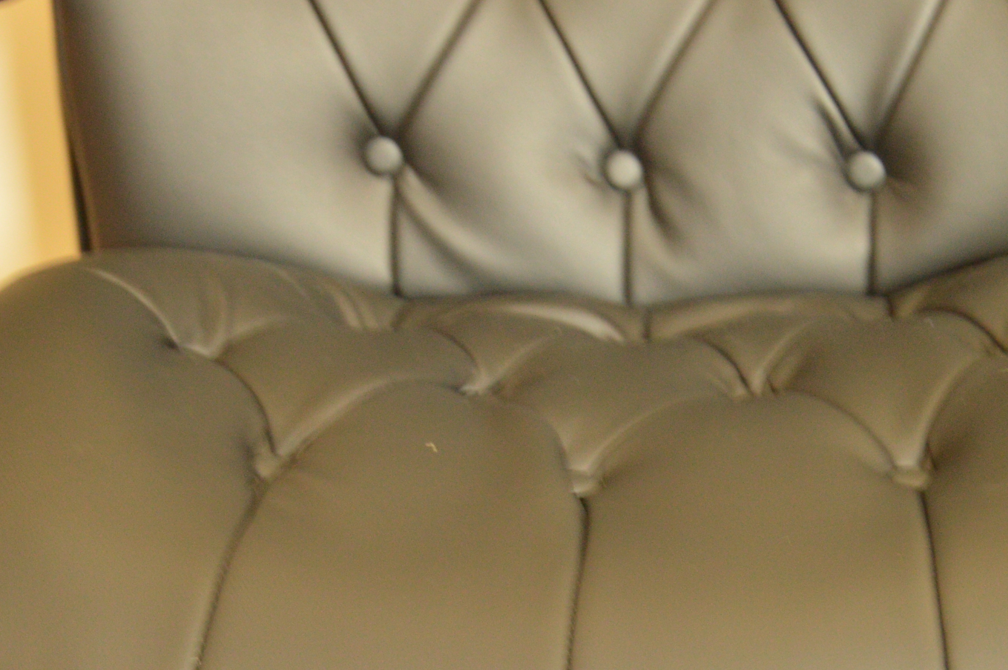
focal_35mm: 103
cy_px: 671
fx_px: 2882
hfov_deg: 19.8
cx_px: 577
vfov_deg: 13.1
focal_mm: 30
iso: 800
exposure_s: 1/6
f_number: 4.2
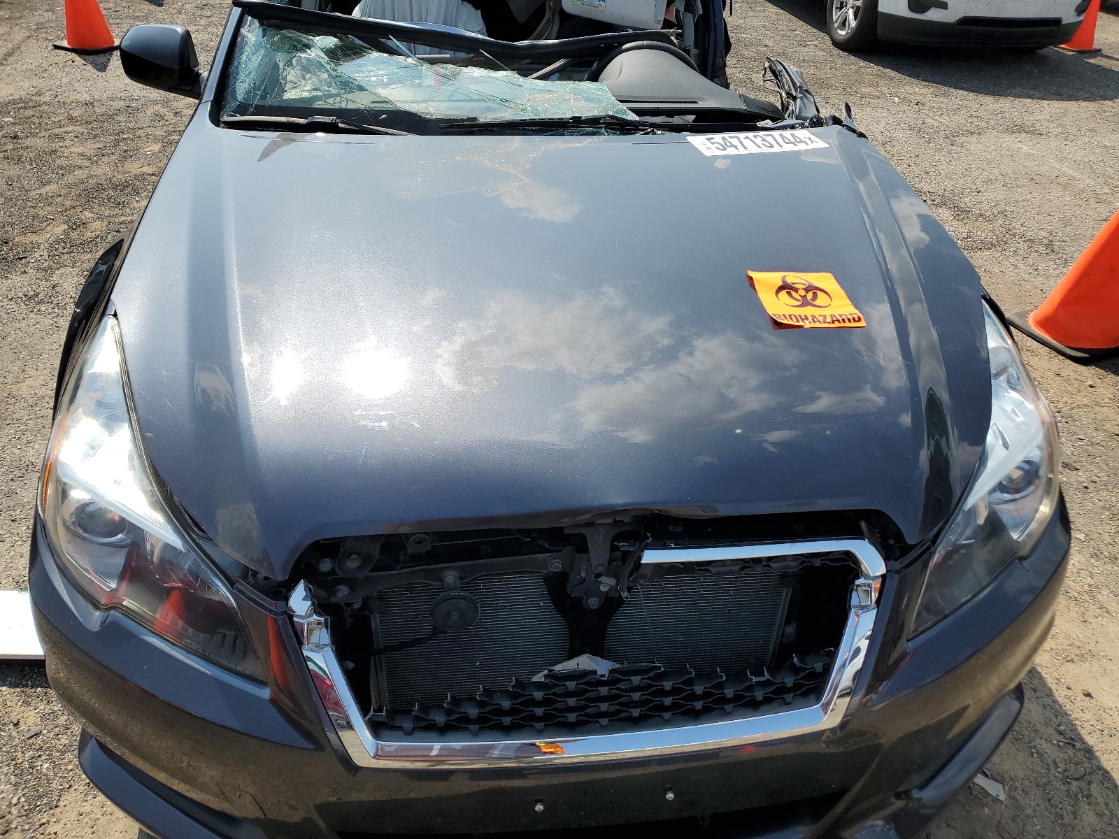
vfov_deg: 53.1
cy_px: 420
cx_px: 560
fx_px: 840
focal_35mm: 26
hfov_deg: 67.3
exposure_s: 1/3333
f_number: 1.5
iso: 50
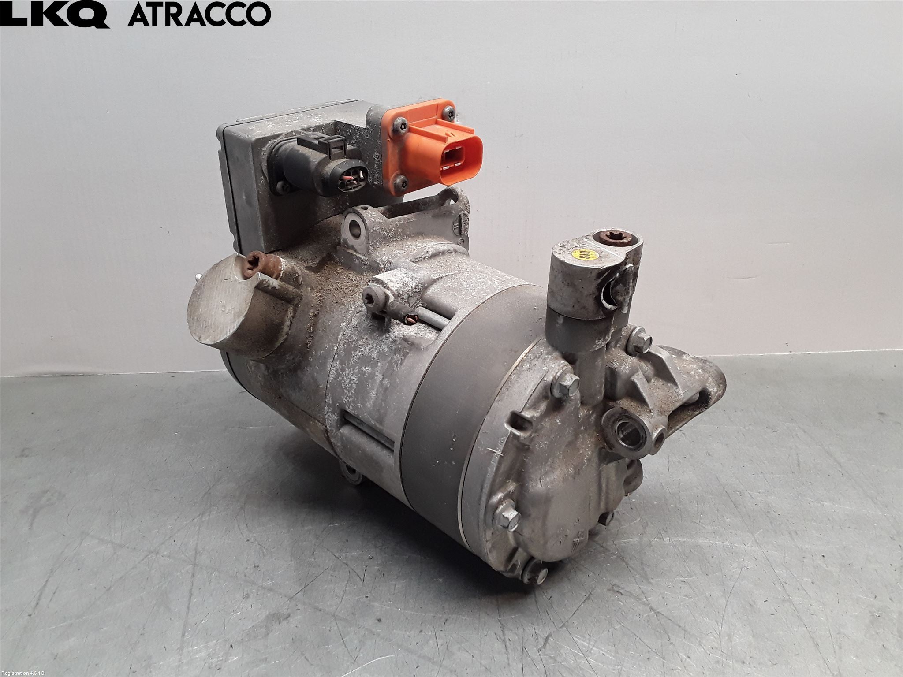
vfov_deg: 49.7
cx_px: 452
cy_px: 338
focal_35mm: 28
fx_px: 730
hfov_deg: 63.4
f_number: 1.9
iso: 80
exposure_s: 1/100
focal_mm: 2.91
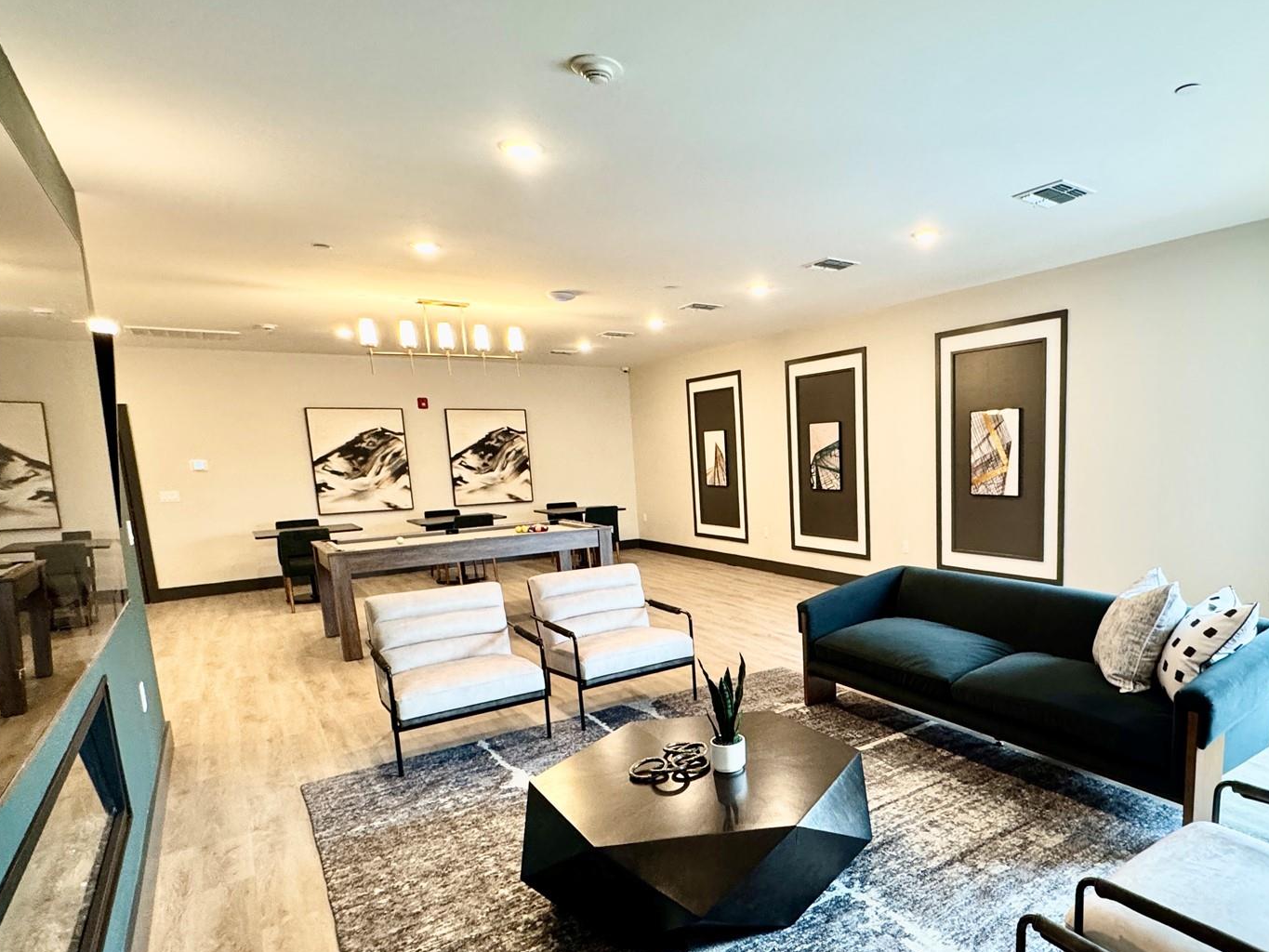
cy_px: 562
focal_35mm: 21
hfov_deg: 76.8
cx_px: 834
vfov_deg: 63.0
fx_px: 770
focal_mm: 2.22
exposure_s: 1/60
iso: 250
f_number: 2.2
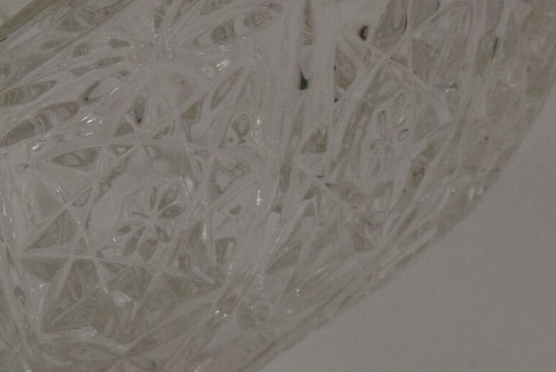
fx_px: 2349
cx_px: 50
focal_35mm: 152
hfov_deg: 13.4
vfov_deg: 9.0
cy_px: 174
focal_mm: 26
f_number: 10
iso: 1600
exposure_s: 1/400
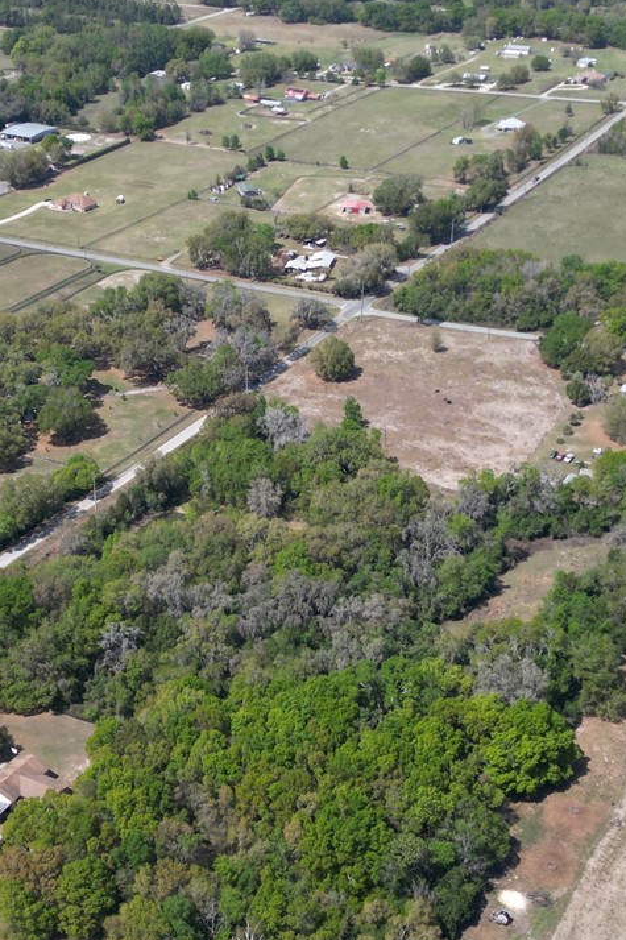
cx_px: 294
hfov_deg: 24.2
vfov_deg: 35.6
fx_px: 1461
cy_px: 490
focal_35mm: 56
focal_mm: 6.72
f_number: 1.7
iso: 100
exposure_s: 1/2500
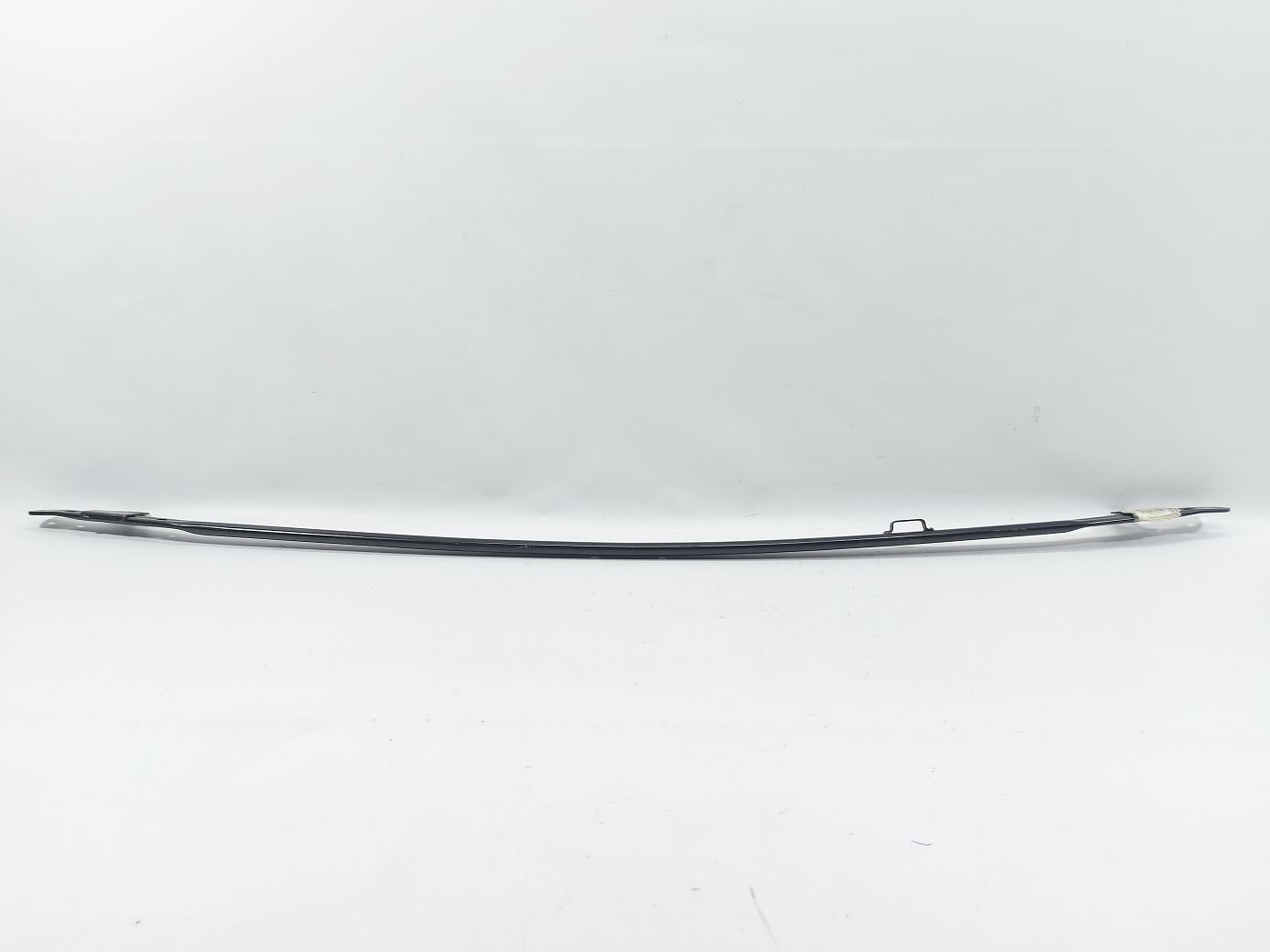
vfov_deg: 56.8
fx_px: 880
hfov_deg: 71.6
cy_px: 476
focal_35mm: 24
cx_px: 635
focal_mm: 5.23
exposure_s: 1/50
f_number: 1.8
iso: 50
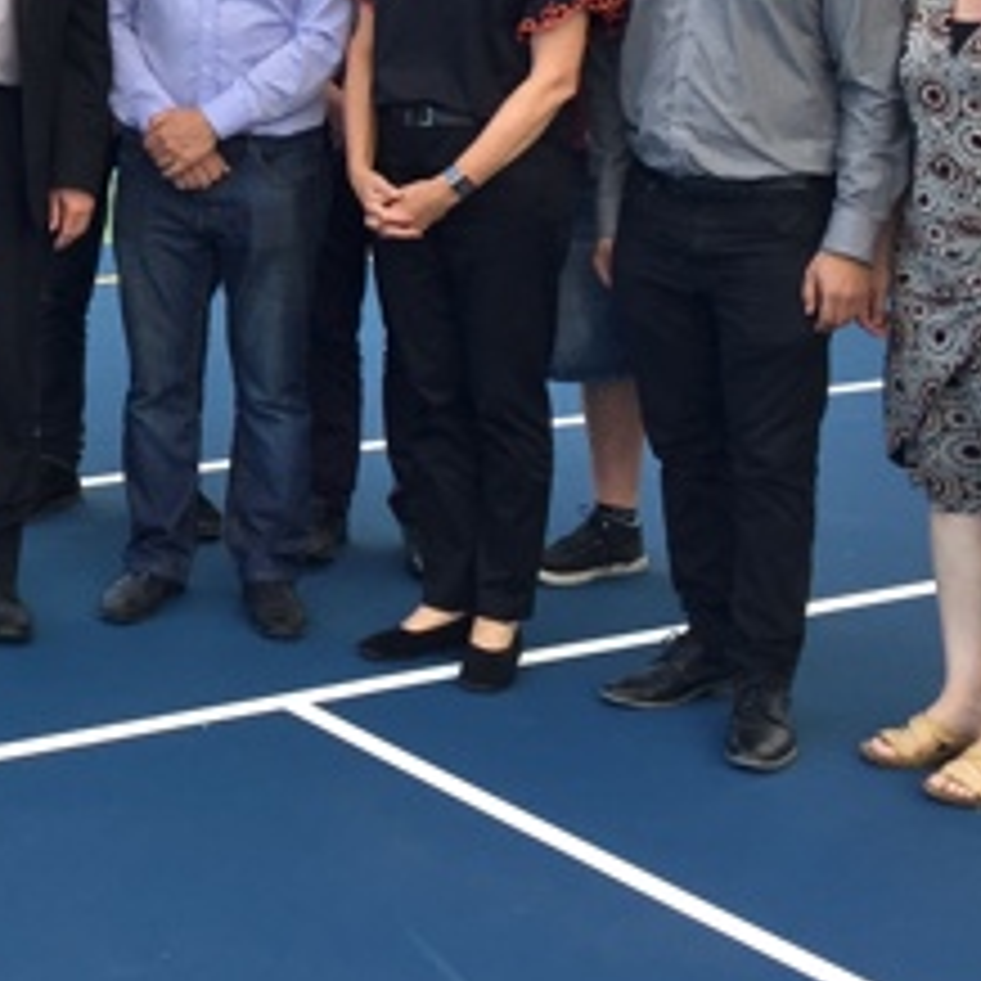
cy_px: 18
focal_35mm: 80
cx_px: -194
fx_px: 2565
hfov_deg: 20.3
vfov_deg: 21.0
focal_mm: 4.15
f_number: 2.2
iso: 32
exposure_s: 1/262
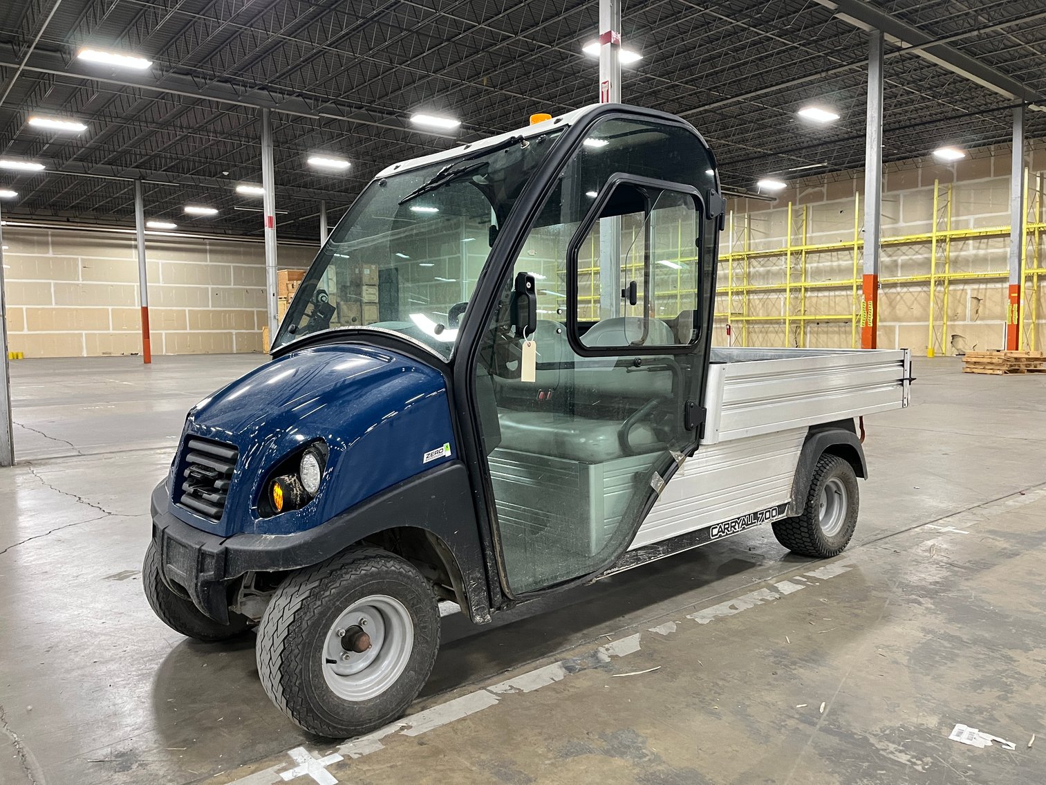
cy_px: 392
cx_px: 523
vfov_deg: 53.1
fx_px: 786
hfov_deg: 67.3
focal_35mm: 26
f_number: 1.6
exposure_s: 1/60
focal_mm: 5.1
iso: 320
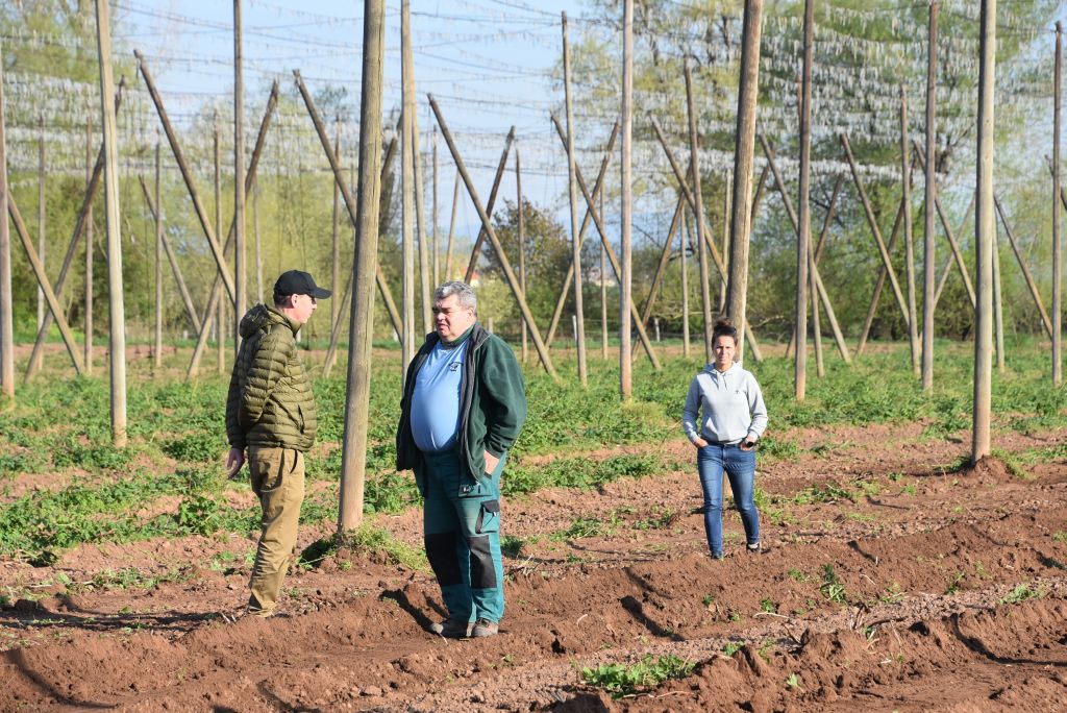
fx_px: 4671
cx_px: 534
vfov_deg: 8.7
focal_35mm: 158
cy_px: 356
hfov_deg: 13.0
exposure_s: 1/1000
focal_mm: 105
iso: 560
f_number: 8
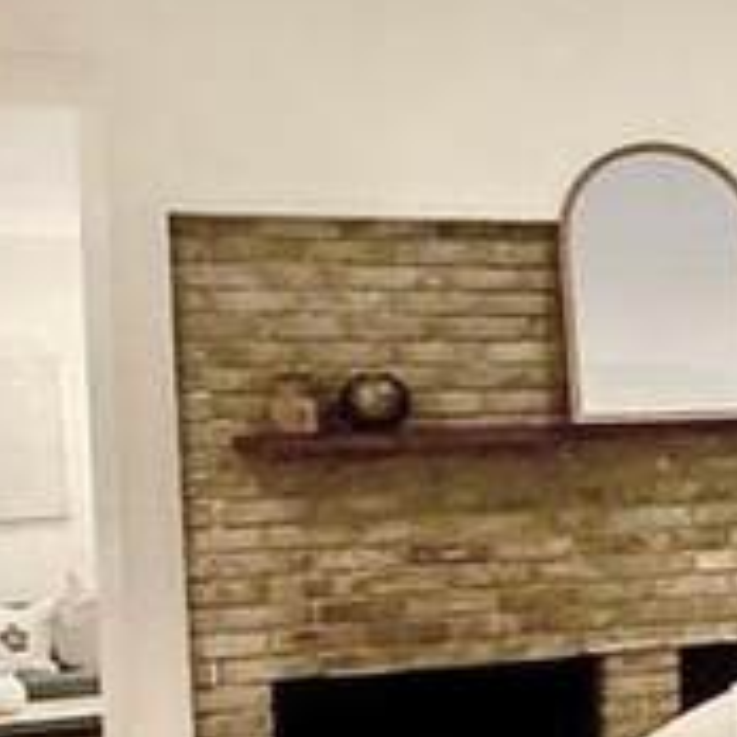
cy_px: 419
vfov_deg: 19.1
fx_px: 2192
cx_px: 1639
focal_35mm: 91
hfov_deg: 14.4
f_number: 2.2
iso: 640
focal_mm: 2.22
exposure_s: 1/120
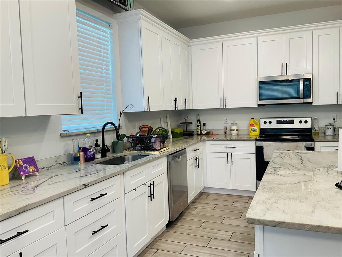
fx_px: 287
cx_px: 171
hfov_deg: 61.7
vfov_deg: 48.2
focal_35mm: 29
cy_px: 128
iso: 40
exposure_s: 1/60
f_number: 1.8
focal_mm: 3
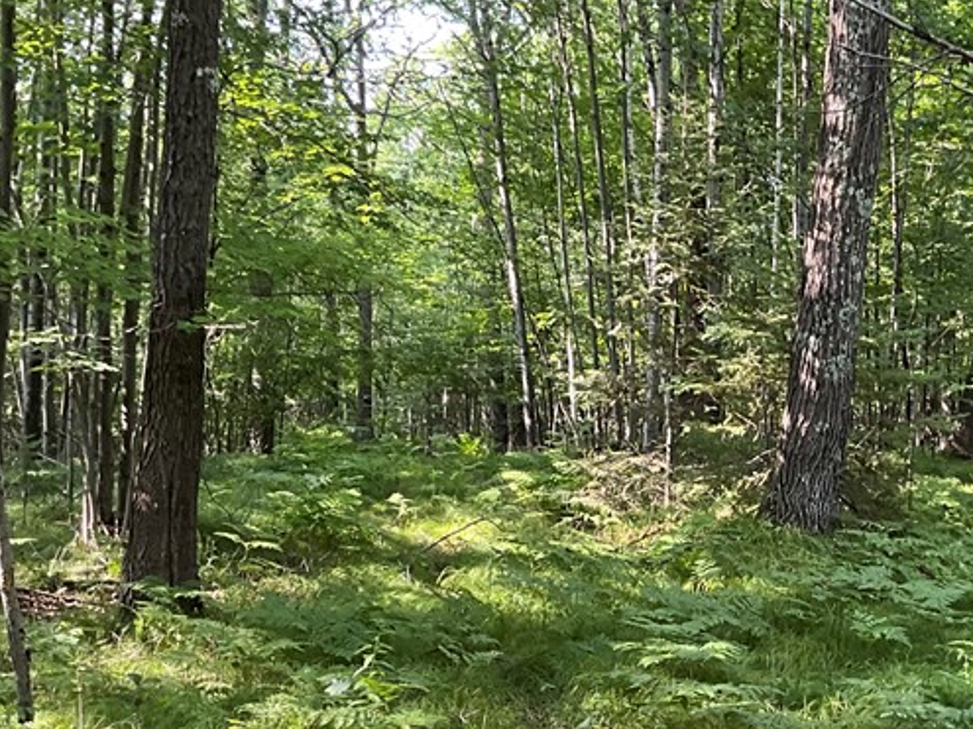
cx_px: 714
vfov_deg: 24.0
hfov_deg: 31.7
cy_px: 605
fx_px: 1686
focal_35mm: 60
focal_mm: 3
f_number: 1.8
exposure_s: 1/78
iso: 64
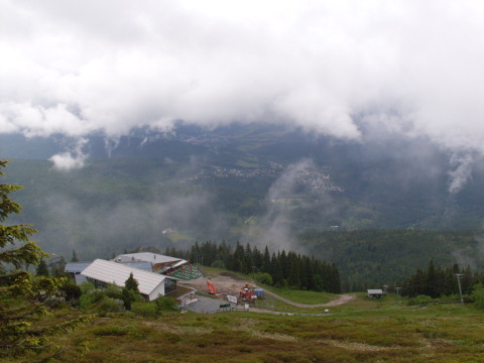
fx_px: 531
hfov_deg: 49.0
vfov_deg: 37.7
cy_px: 182
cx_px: 242
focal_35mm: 38
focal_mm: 6.3
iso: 80
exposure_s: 1/125
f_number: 8.4
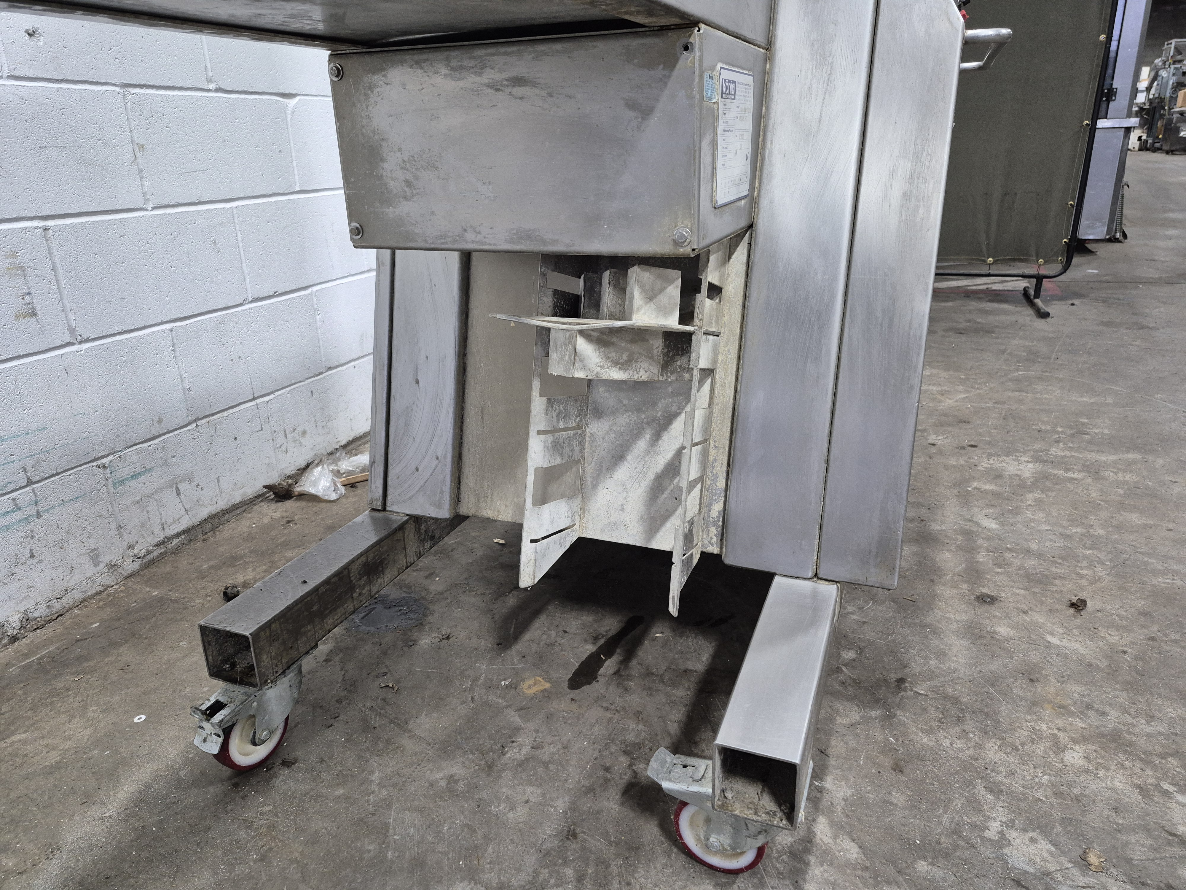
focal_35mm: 23
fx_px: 788
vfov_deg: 58.9
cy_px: 445
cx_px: 593
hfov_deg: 73.9
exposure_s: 1/120
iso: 640
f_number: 1.8
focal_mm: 5.4
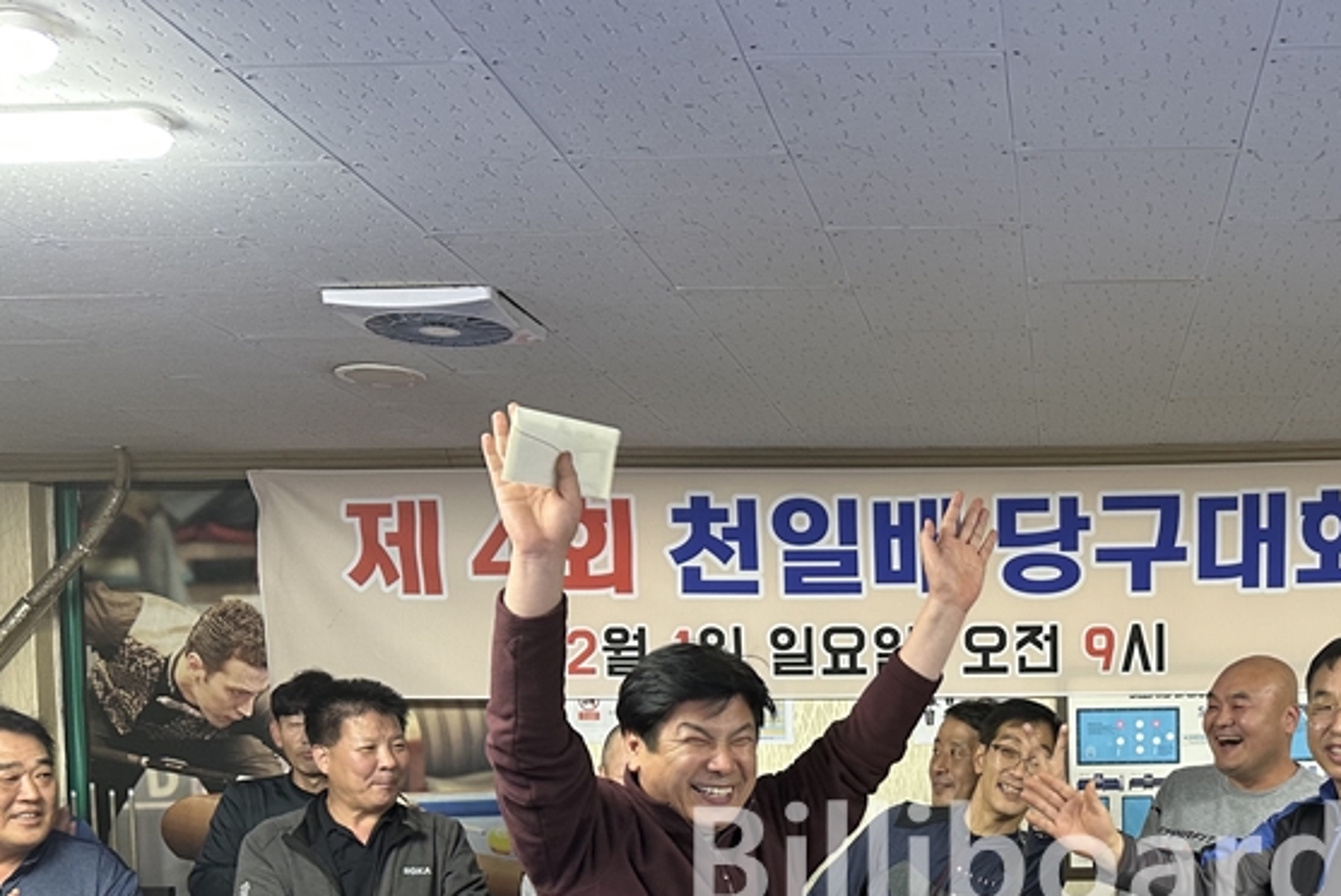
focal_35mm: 43
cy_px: 860
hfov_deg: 43.7
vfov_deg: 29.5
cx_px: 1030
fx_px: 1603
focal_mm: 6.86
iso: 160
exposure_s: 1/120
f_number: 1.78
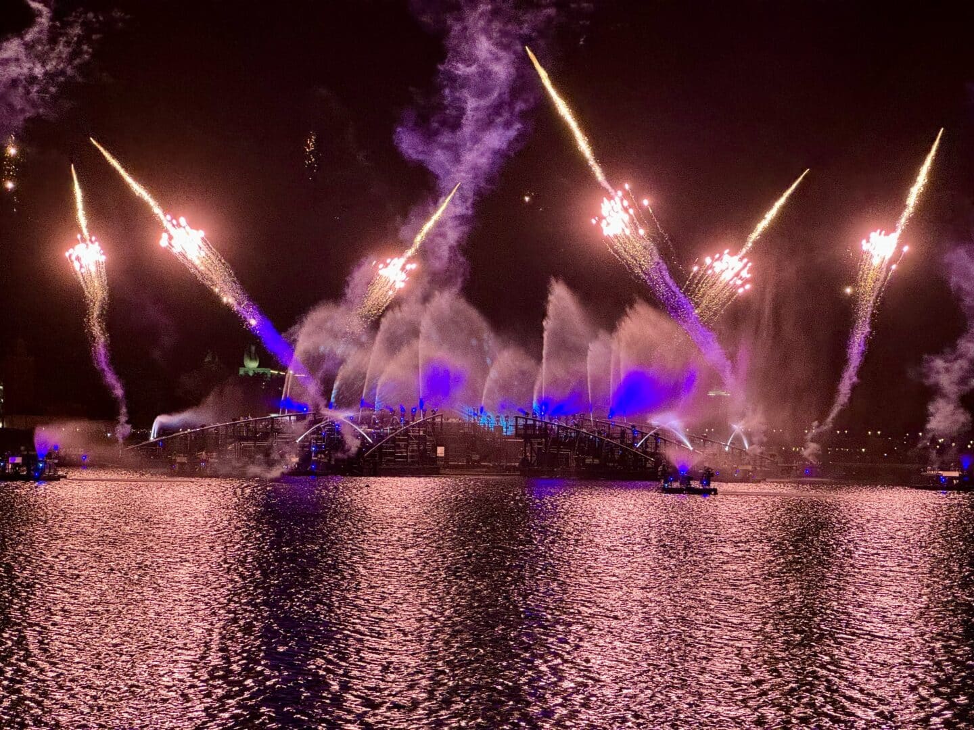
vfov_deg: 19.1
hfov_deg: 25.3
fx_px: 2167
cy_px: 365
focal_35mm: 77
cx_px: 487
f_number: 2.8
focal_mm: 9
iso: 400
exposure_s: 1/60
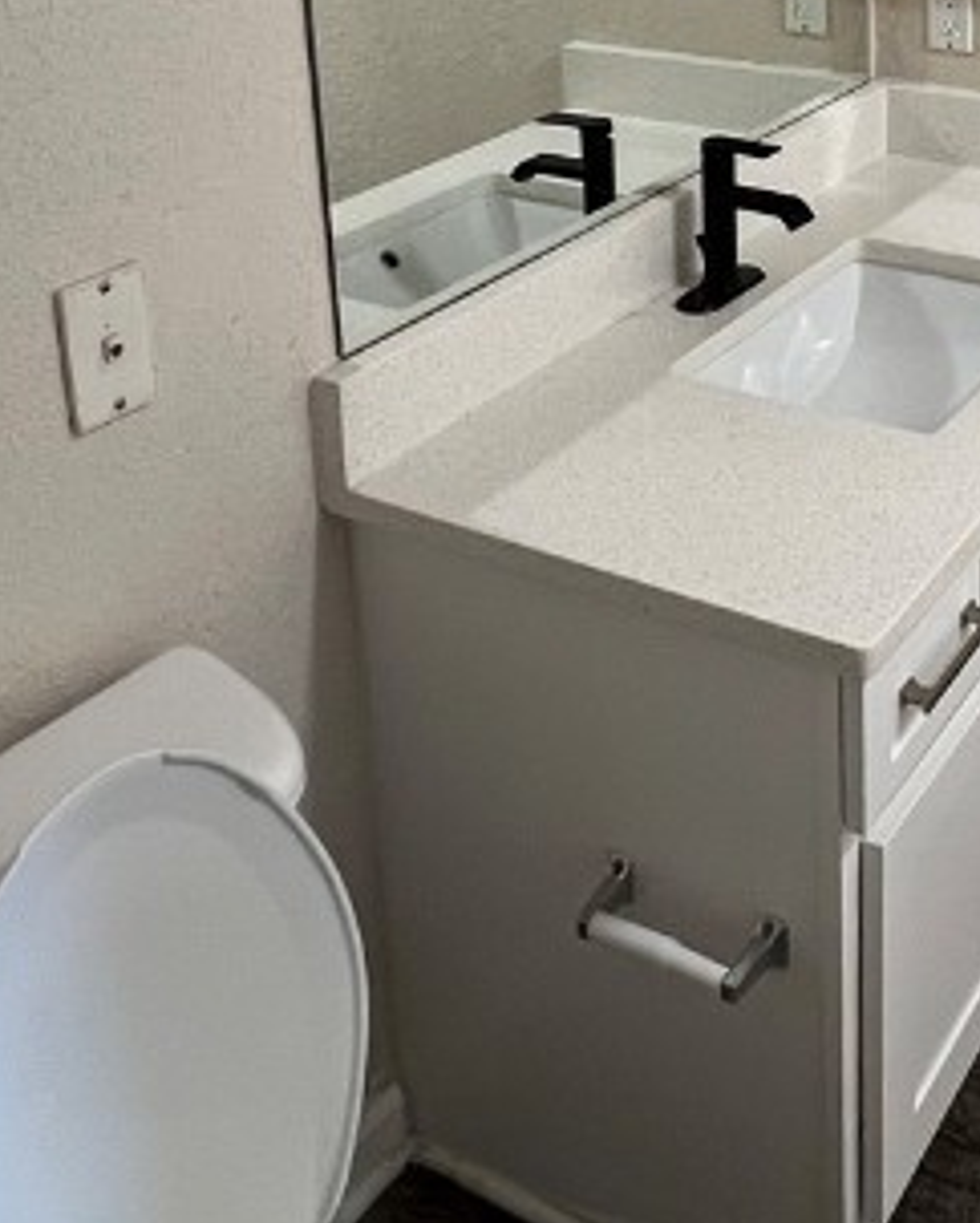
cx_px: 871
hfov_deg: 33.2
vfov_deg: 38.3
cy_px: 12
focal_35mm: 43
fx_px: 1557
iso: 200
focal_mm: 1.57
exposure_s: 1/60
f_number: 1.8
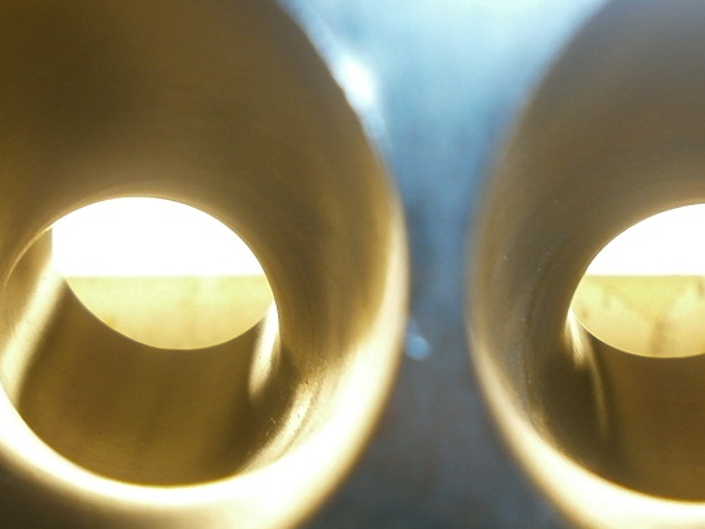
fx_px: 1018
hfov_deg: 38.2
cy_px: 312
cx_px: 333
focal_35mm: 50
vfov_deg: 29.1
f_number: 2.9
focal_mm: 4.8
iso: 125
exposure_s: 1/30
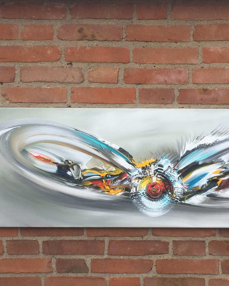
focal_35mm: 59
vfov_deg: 31.9
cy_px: 170
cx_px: 125
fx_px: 500
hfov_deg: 25.8
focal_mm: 4.15
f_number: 2.2
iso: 32
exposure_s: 1/527
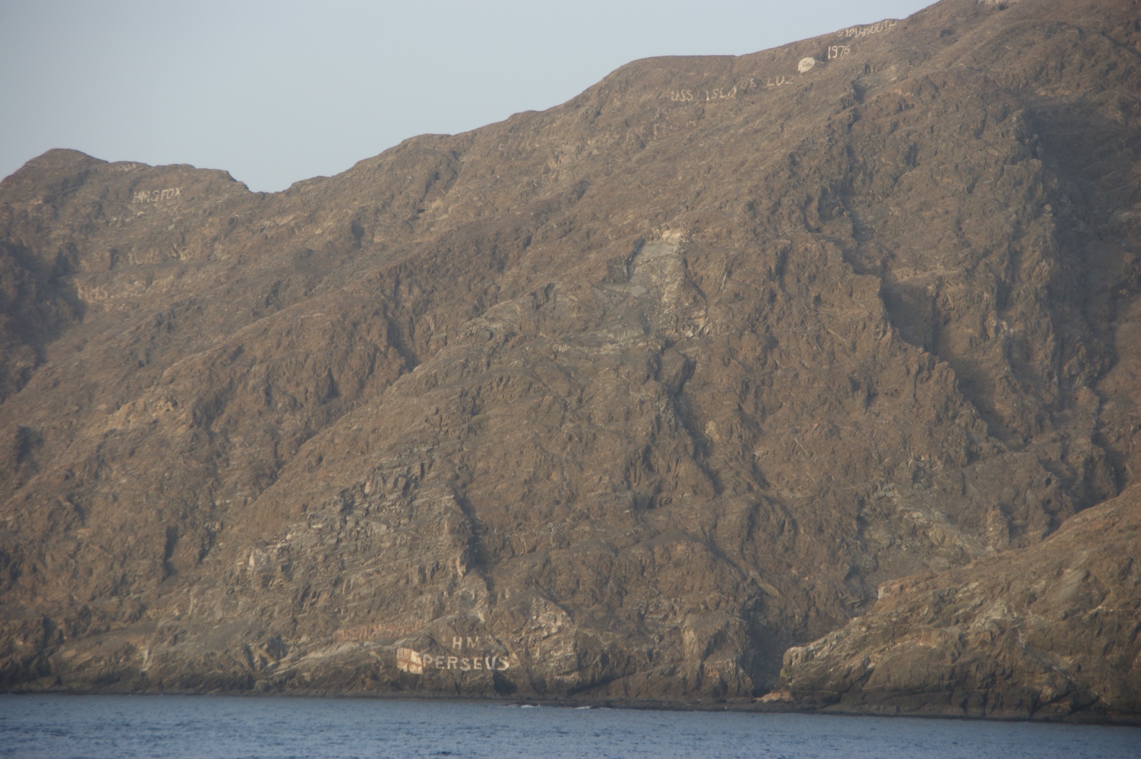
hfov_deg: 11.4
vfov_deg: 7.6
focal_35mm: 180
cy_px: 380
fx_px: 5700
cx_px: 570
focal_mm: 120
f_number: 5.6
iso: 125
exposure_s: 1/200
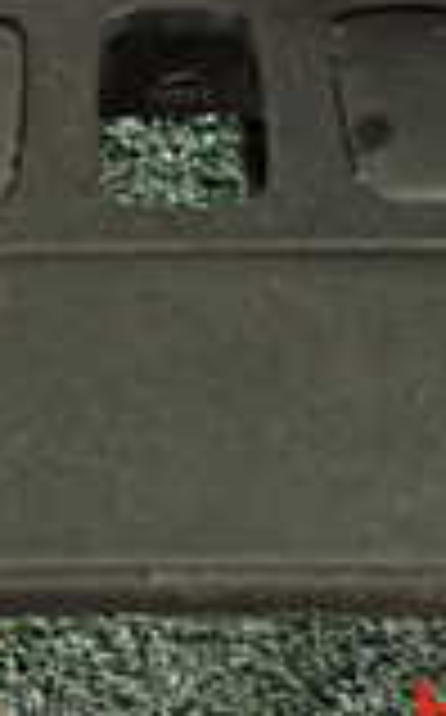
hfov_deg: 13.0
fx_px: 1950
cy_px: -230
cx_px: 81
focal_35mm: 100
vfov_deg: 19.2
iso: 640
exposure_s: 1/30
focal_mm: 4.5
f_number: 2
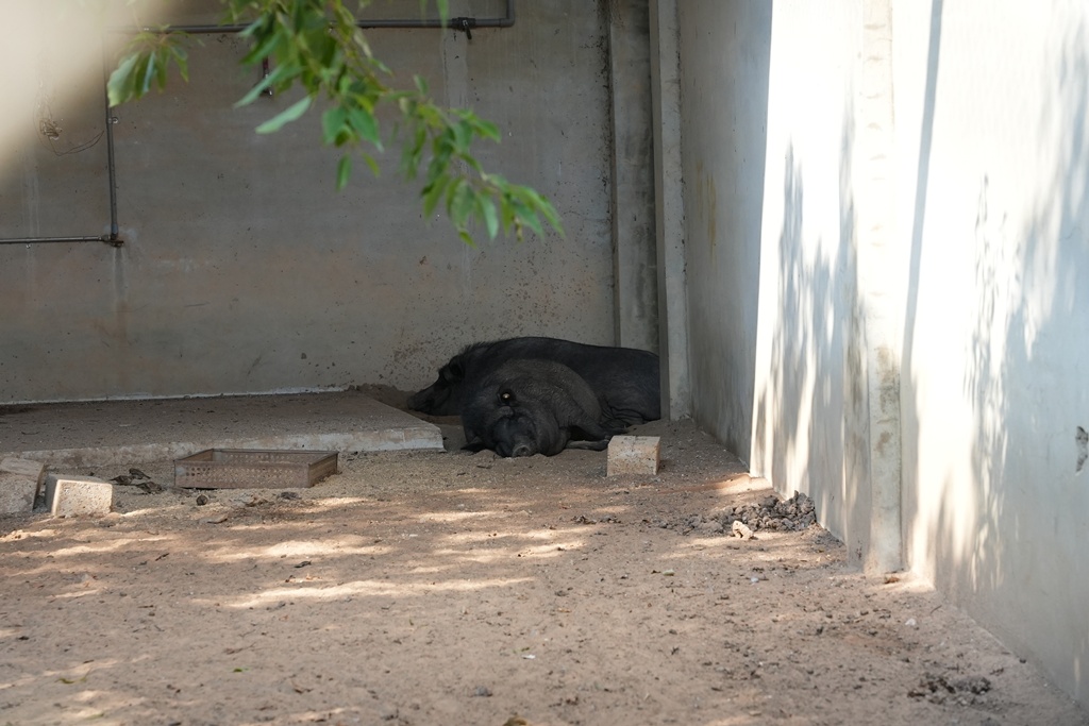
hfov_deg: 19.5
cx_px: 544
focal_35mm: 105
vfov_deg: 13.0
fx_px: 3176
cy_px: 363
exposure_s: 1/500
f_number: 5.6
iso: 1000
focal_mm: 70
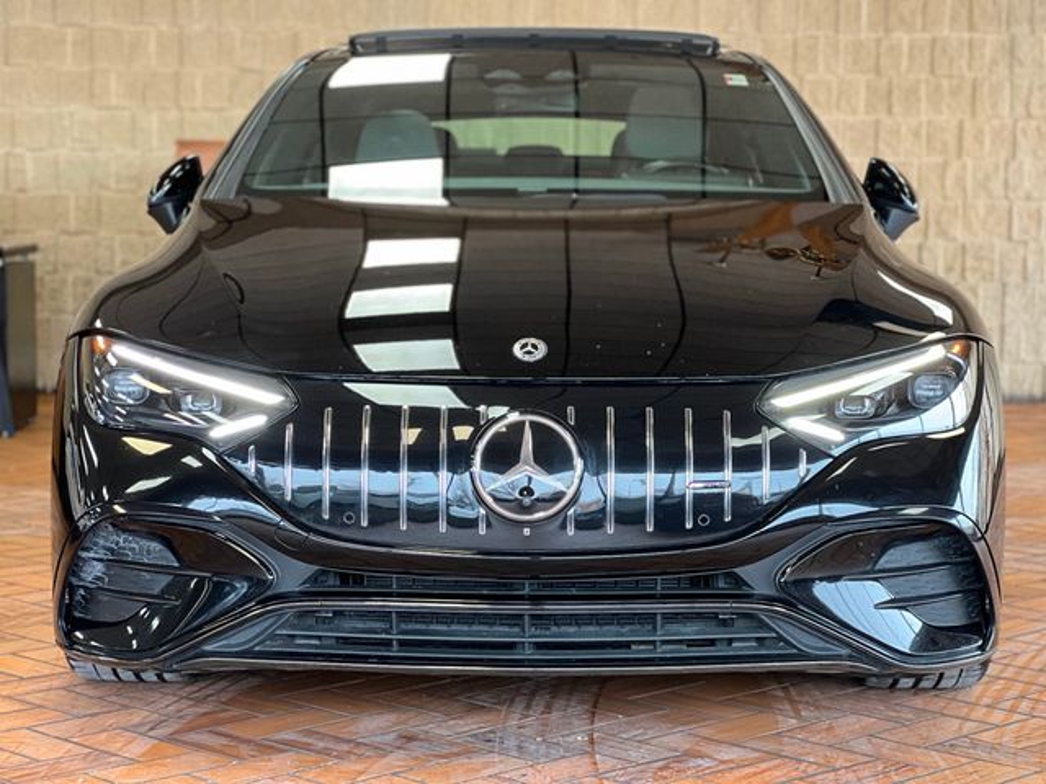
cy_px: 392
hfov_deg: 25.3
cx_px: 523
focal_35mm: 77
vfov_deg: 19.1
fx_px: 2327
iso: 250
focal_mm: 9
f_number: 2.8
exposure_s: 1/40
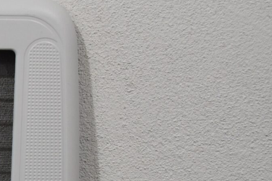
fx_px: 1329
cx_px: -211
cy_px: 257
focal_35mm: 176
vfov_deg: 7.7
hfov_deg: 11.0
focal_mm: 31
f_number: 5.6
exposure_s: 1/125
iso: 360
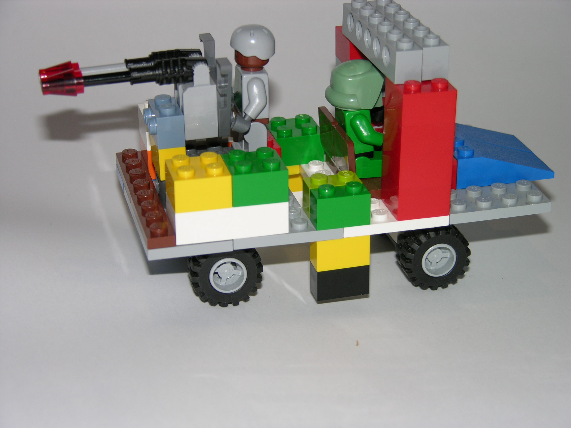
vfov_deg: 16.8
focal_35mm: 88
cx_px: 286
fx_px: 1452
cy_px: 214
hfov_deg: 22.3
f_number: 3.5
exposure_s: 1/120
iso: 50
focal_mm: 22.3
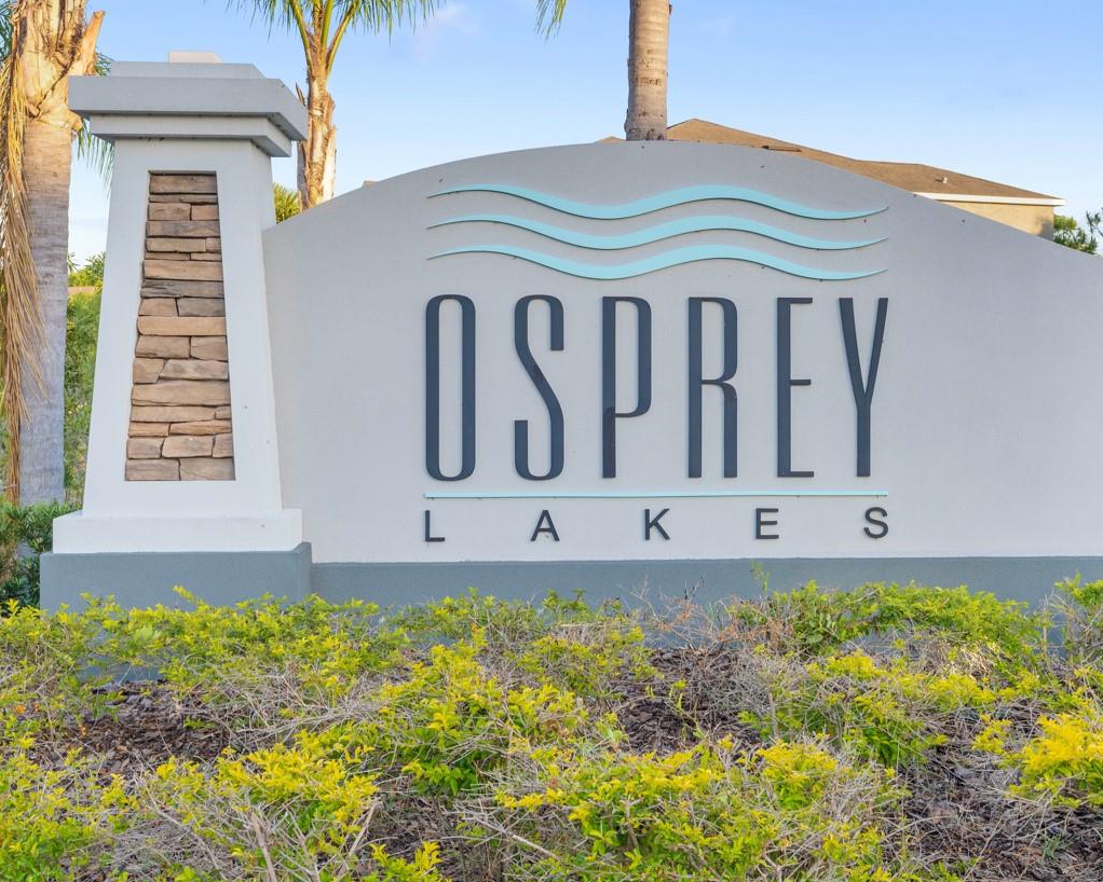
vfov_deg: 32.0
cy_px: 352
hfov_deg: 39.4
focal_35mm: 47
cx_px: 646
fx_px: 1535
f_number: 8
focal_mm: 32
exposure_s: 1/250
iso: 200
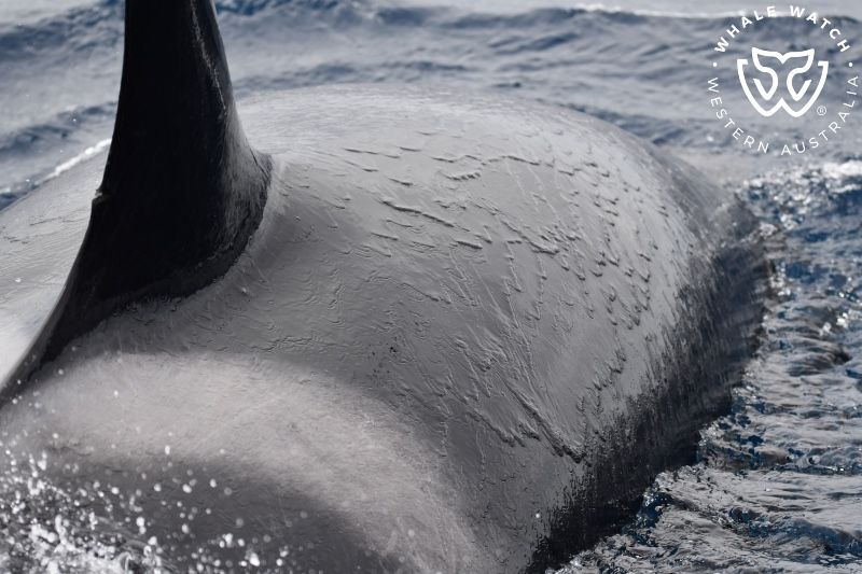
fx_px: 5386
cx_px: 431
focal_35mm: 225
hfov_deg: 9.2
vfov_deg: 6.1
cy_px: 287
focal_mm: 150
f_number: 6.3
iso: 400
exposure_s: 1/1600
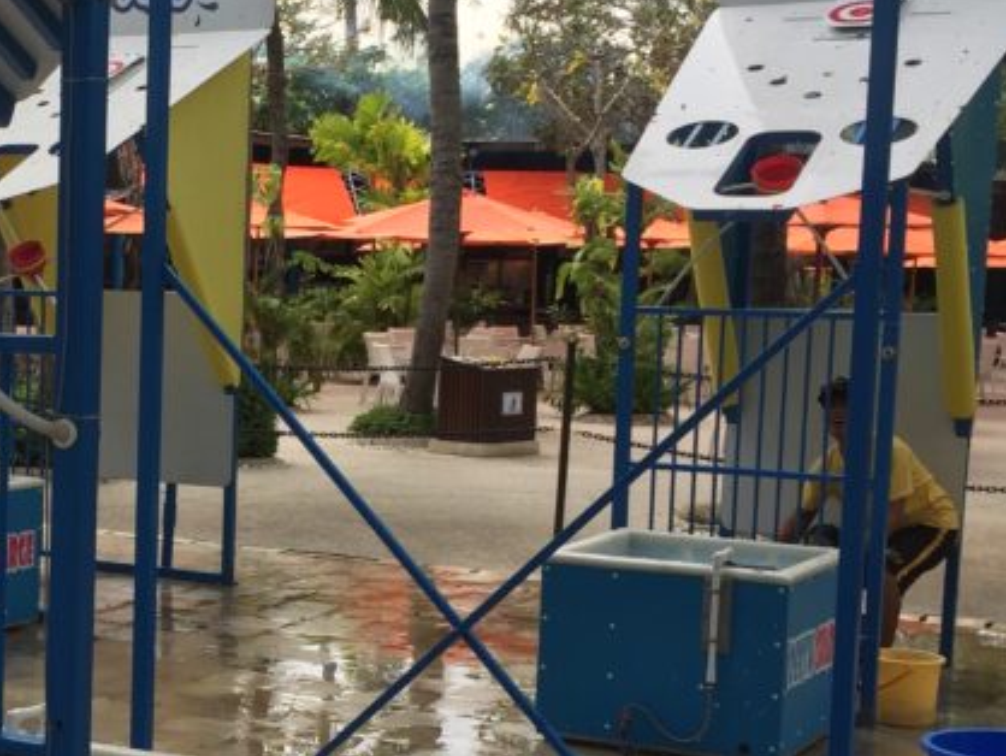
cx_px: 103
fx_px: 2065
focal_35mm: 71
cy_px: 566
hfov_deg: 26.5
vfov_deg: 20.6
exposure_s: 1/807
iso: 32
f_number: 2.2
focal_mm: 4.15
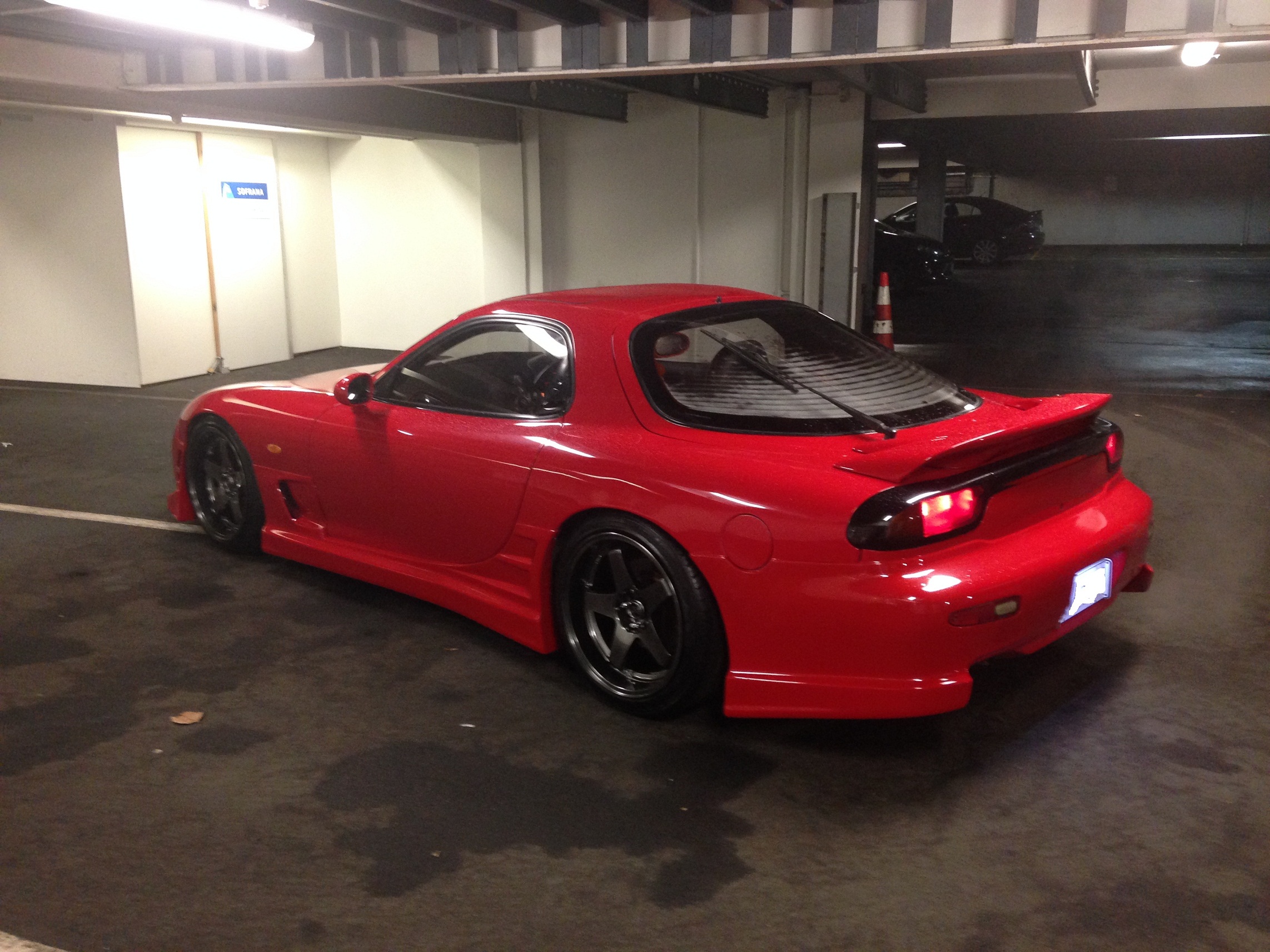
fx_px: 1211
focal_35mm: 33
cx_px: 635
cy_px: 476
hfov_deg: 55.4
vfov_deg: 42.9
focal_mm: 4.12
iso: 250
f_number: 2.4
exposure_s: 1/20
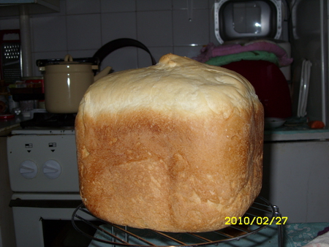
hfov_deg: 34.3
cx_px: 164
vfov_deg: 26.1
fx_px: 533
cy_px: 124
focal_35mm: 56
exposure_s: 1/42
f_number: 3.1
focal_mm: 9.3
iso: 50
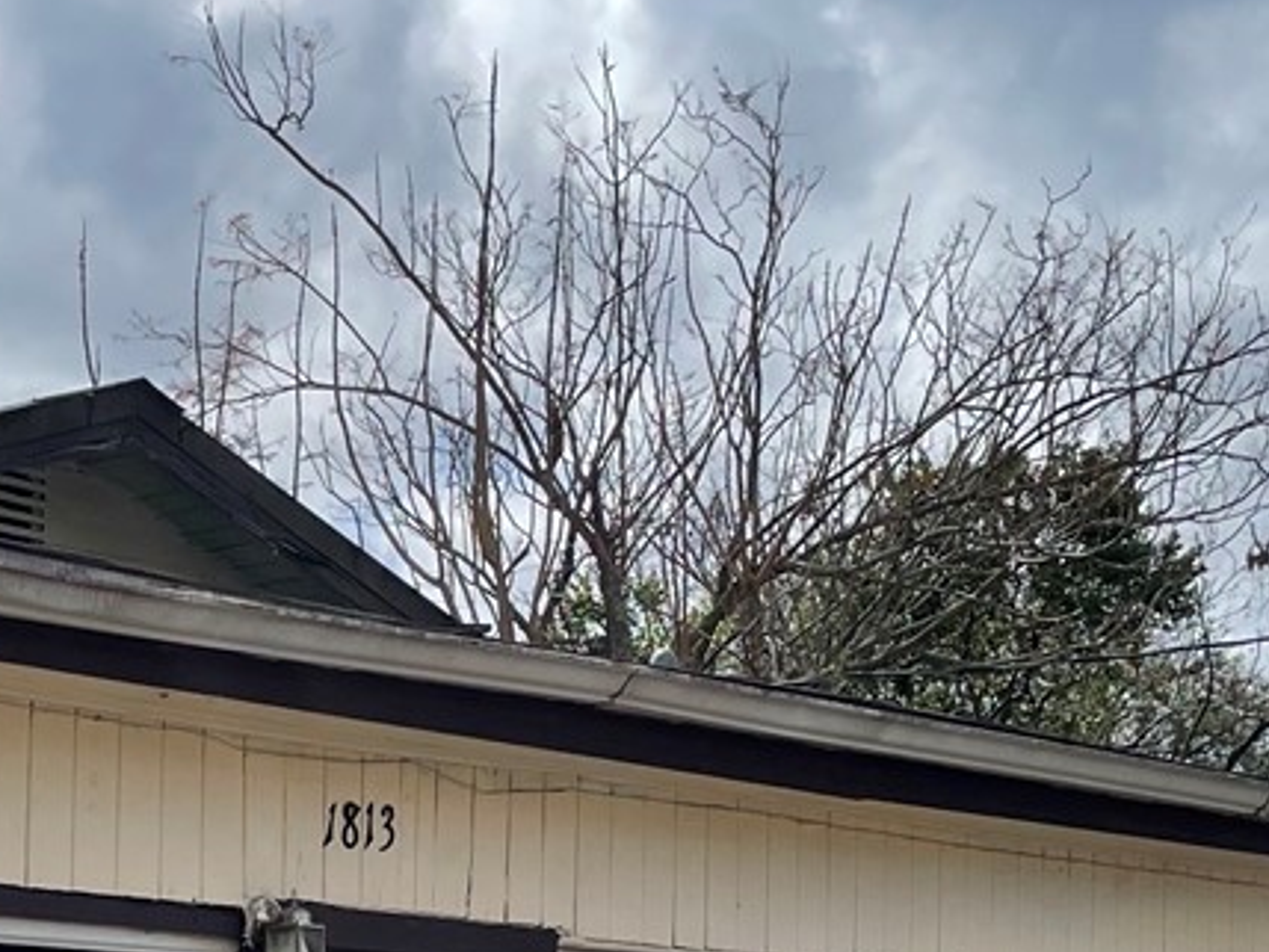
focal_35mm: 97
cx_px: -234
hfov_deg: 19.1
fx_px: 3557
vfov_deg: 14.6
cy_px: 1254
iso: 32
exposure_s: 1/5556
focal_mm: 4.2
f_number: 1.6
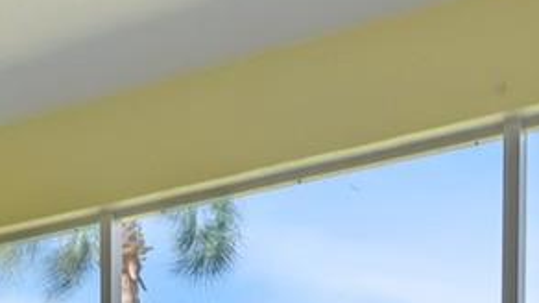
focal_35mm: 86
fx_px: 1229
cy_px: 549
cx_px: 87
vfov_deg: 12.7
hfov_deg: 24.2
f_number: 7.1
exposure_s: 1/100
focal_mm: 10
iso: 100
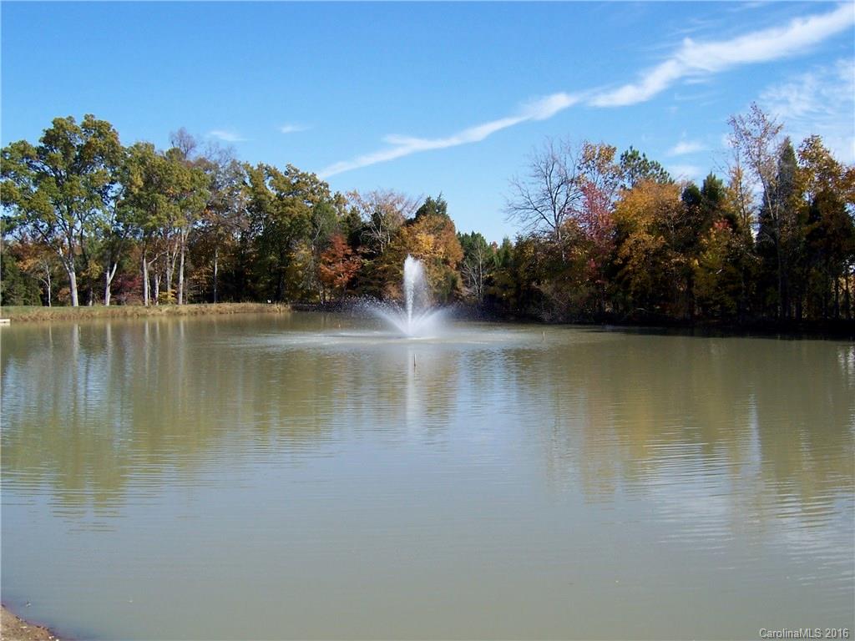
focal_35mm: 36
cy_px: 320
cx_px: 428
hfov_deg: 51.4
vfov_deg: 39.7
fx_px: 889
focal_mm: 6.2
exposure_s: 1/400
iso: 80
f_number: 4.5
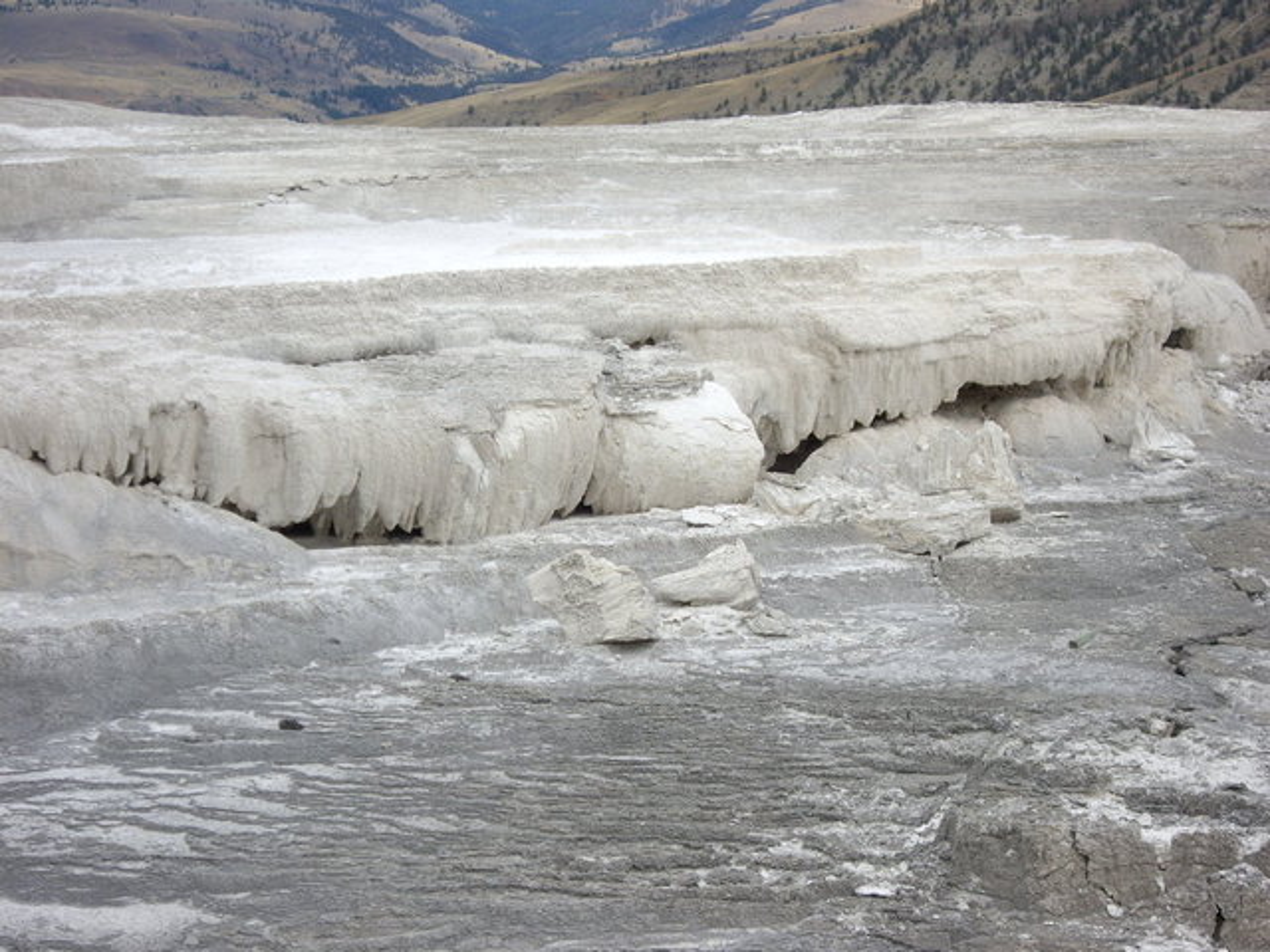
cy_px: 476
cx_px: 635
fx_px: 4182
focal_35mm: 114
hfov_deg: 17.3
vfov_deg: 13.0
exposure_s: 1/250
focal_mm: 18.6
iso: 50
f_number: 5.2
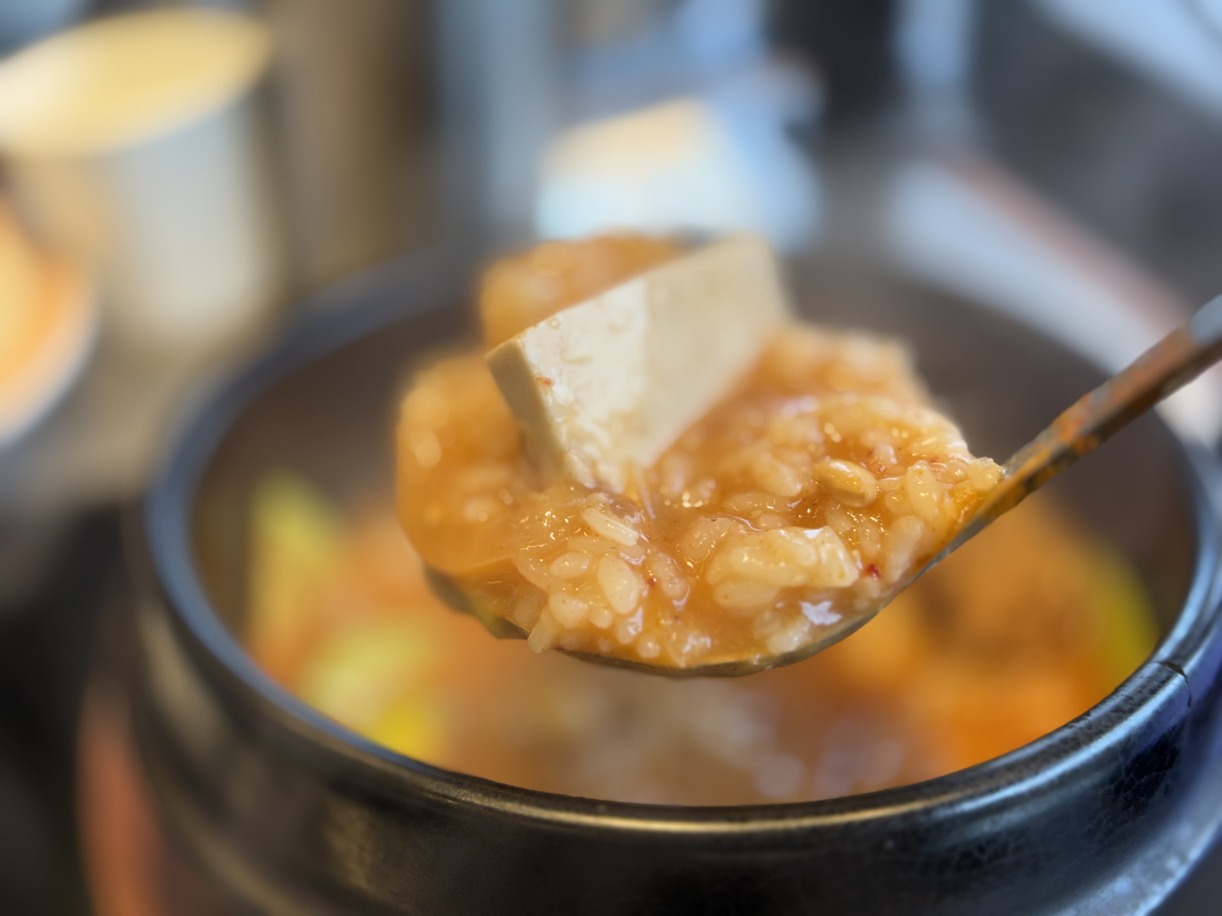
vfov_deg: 30.3
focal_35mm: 48
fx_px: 1694
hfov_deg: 39.7
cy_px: 458
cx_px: 611
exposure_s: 1/120
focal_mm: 6.76
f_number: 1.78
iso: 100
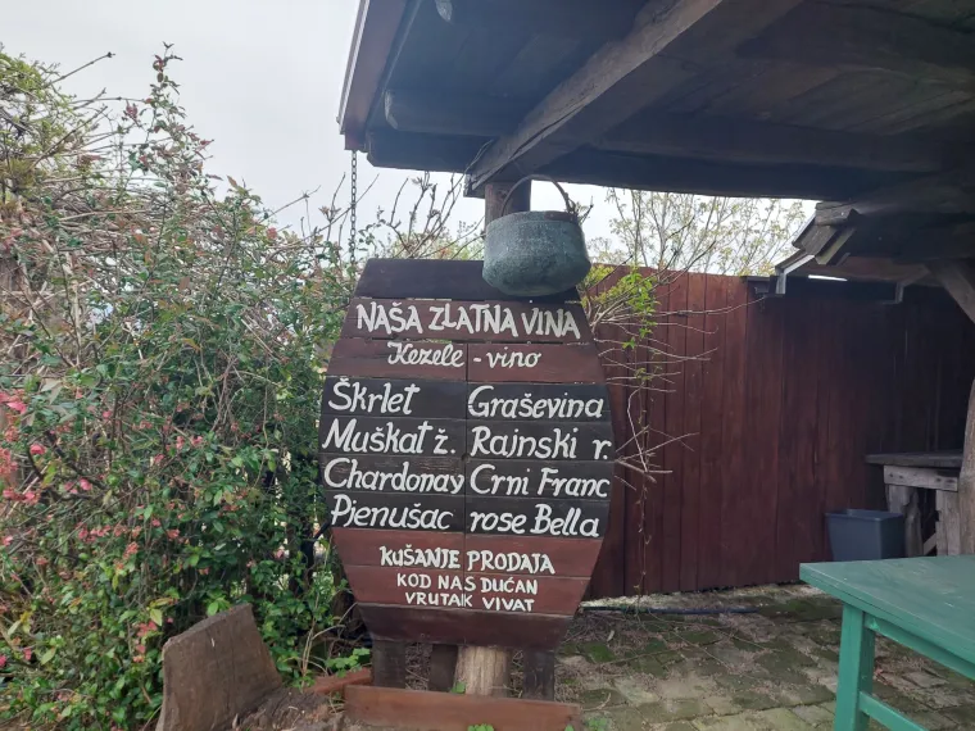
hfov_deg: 69.4
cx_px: 488
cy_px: 366
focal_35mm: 25
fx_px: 704
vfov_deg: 54.9
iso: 64
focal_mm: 5.23
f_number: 1.8
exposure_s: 1/100
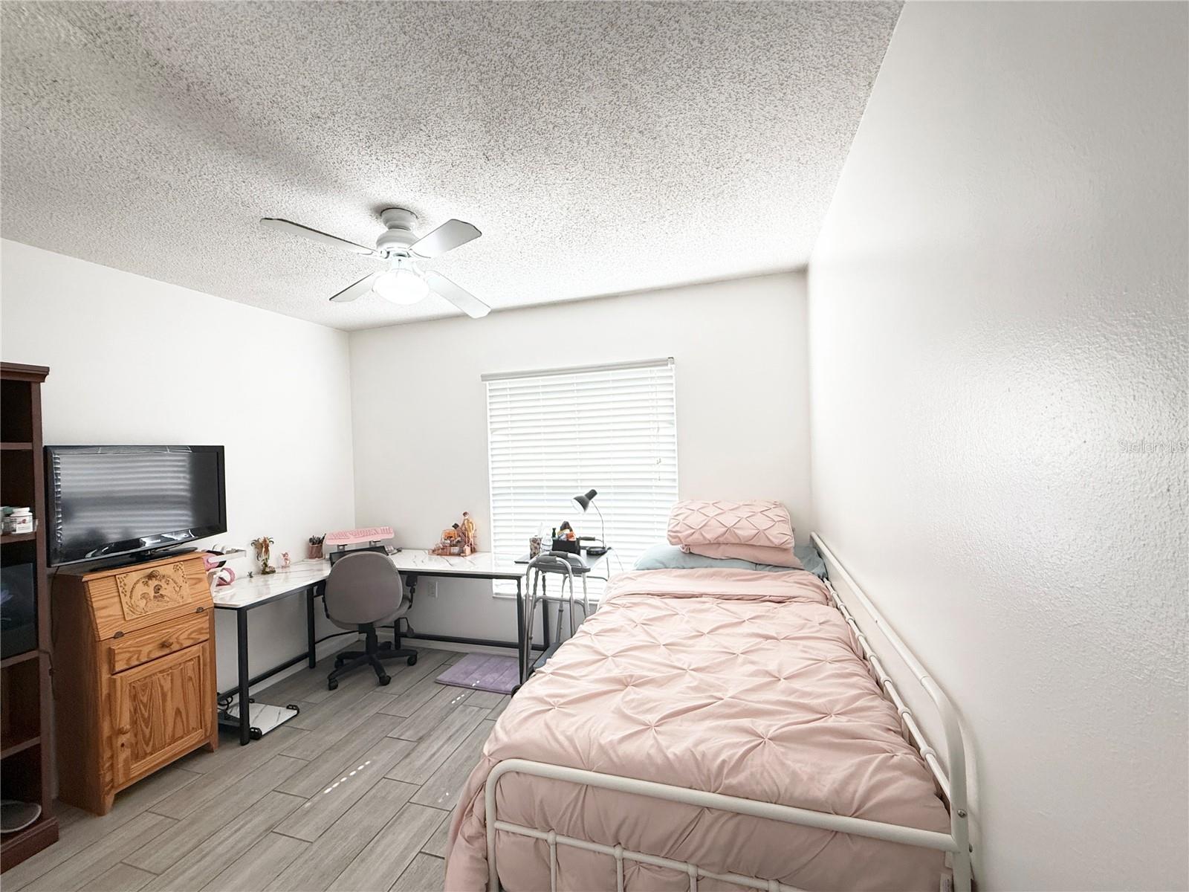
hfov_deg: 102.1
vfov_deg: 85.7
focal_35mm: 14
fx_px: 481
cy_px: 446
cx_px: 594
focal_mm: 2.22
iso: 320
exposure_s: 1/120
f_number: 2.2
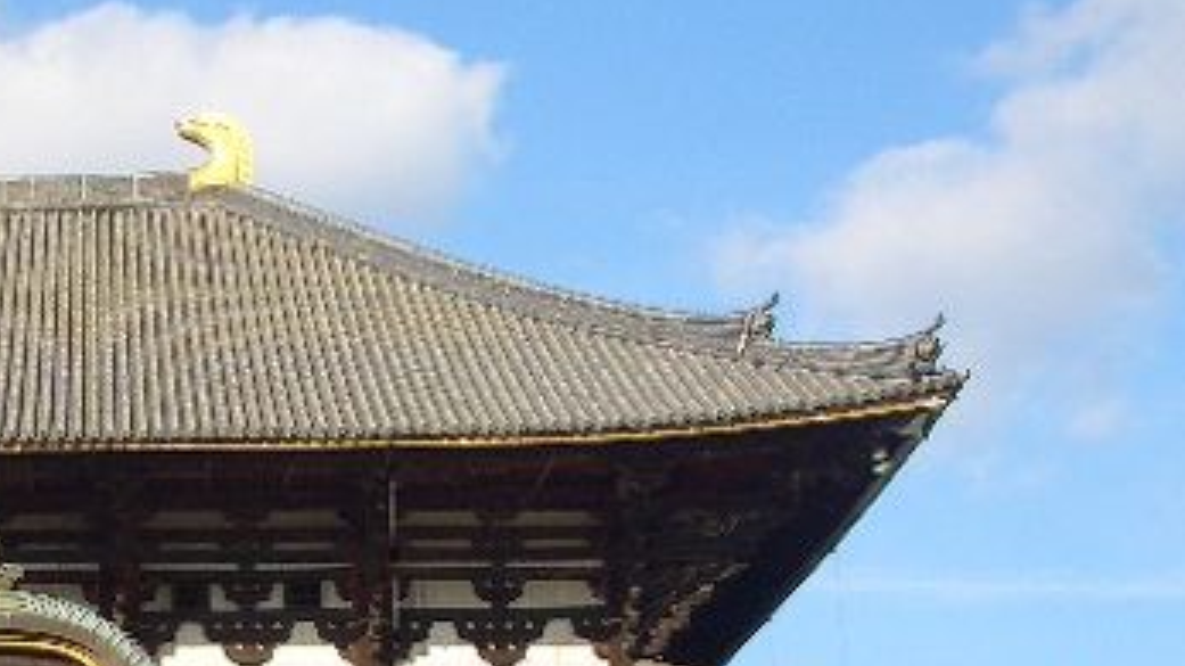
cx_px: 79
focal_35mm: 100
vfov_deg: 11.9
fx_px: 3141
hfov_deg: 20.8
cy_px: 712
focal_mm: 8.2
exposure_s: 1/200
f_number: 5
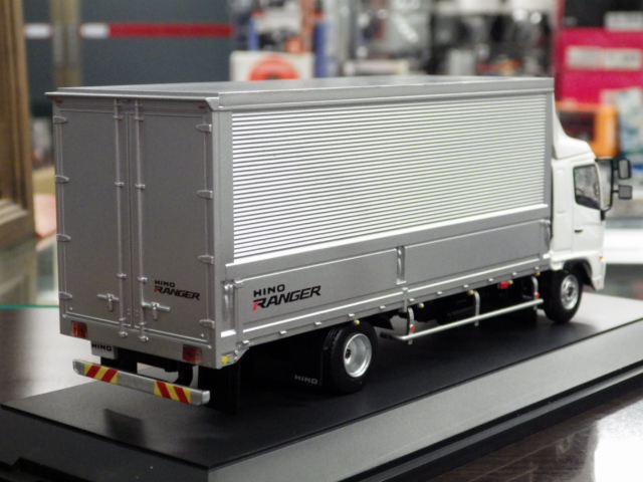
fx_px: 1319
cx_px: 322
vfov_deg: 20.7
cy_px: 241
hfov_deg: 27.4
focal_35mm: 71
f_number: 4.2
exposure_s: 1/30
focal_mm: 12.8
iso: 800
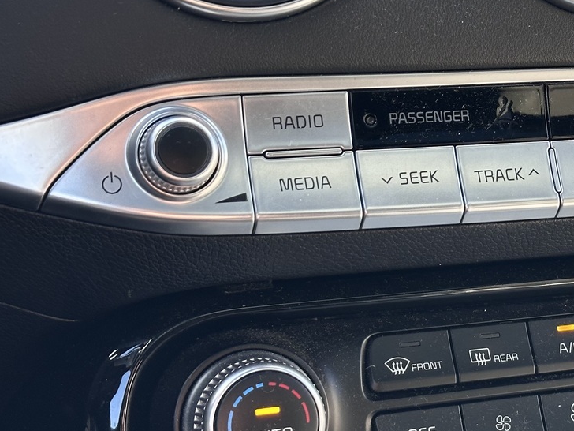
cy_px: 230
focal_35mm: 95
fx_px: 1575
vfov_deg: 15.6
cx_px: 535
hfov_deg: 20.2
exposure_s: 1/121
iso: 64
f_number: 1.78
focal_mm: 6.86
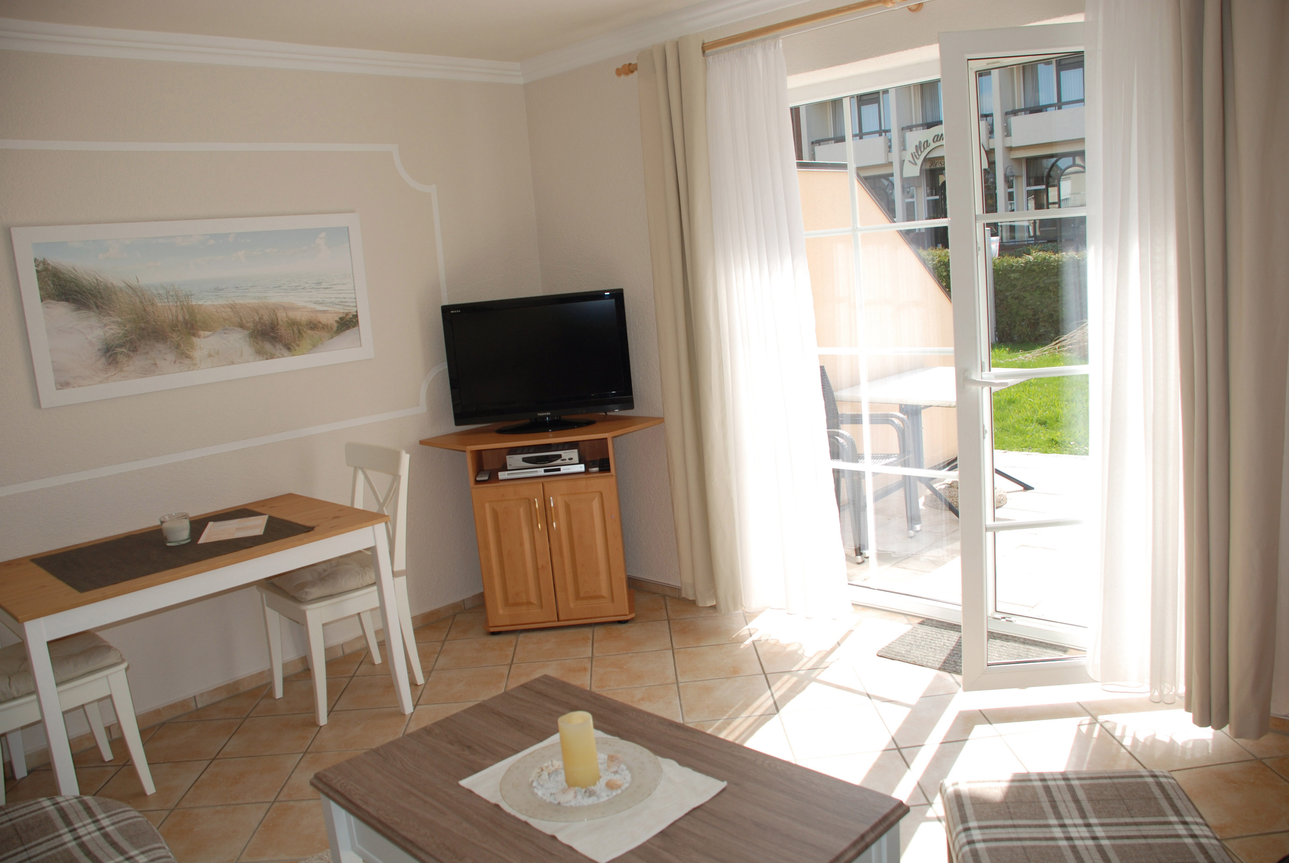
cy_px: 432
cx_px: 644
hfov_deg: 67.3
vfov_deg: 48.0
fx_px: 968
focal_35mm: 27
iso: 100
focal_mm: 18
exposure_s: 1/200
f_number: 4
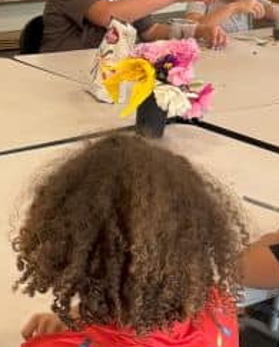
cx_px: -94
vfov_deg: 24.7
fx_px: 793
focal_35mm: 77
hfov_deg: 18.4
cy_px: 201
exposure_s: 1/60
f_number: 1.78
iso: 200
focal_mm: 6.76
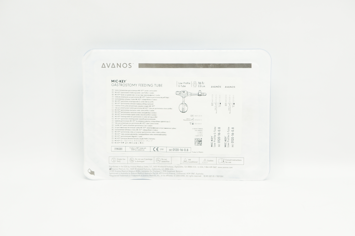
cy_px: 118
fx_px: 739
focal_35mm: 75
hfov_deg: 27.0
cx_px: 178
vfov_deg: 18.1
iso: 400
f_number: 5.6
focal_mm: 50
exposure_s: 1/60
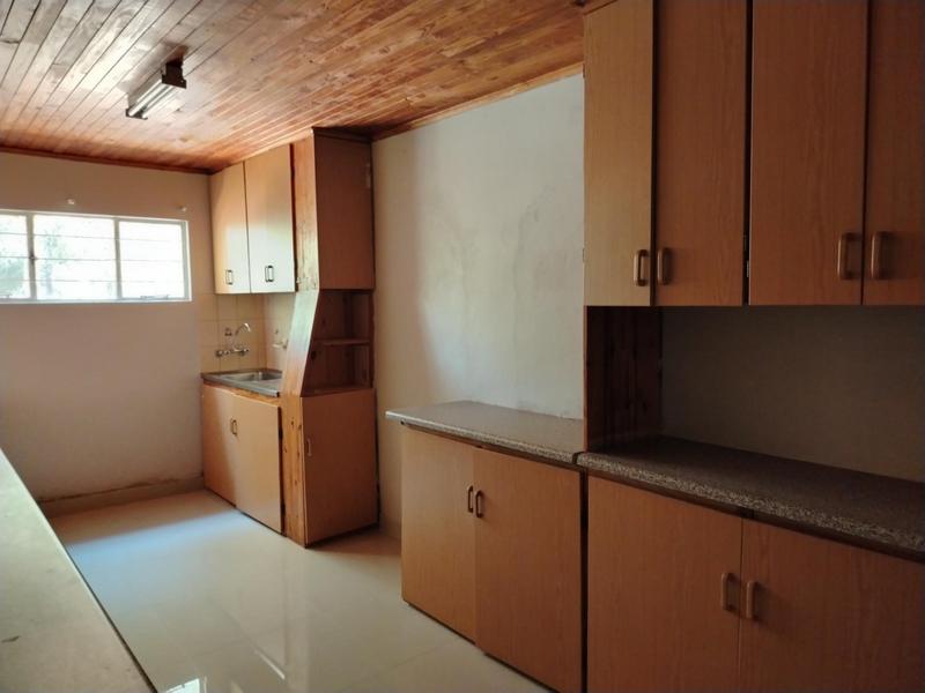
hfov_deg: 71.6
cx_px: 462
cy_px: 346
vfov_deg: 56.8
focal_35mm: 24
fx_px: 641
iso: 1506
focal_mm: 5.25
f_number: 1.75
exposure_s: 1/25
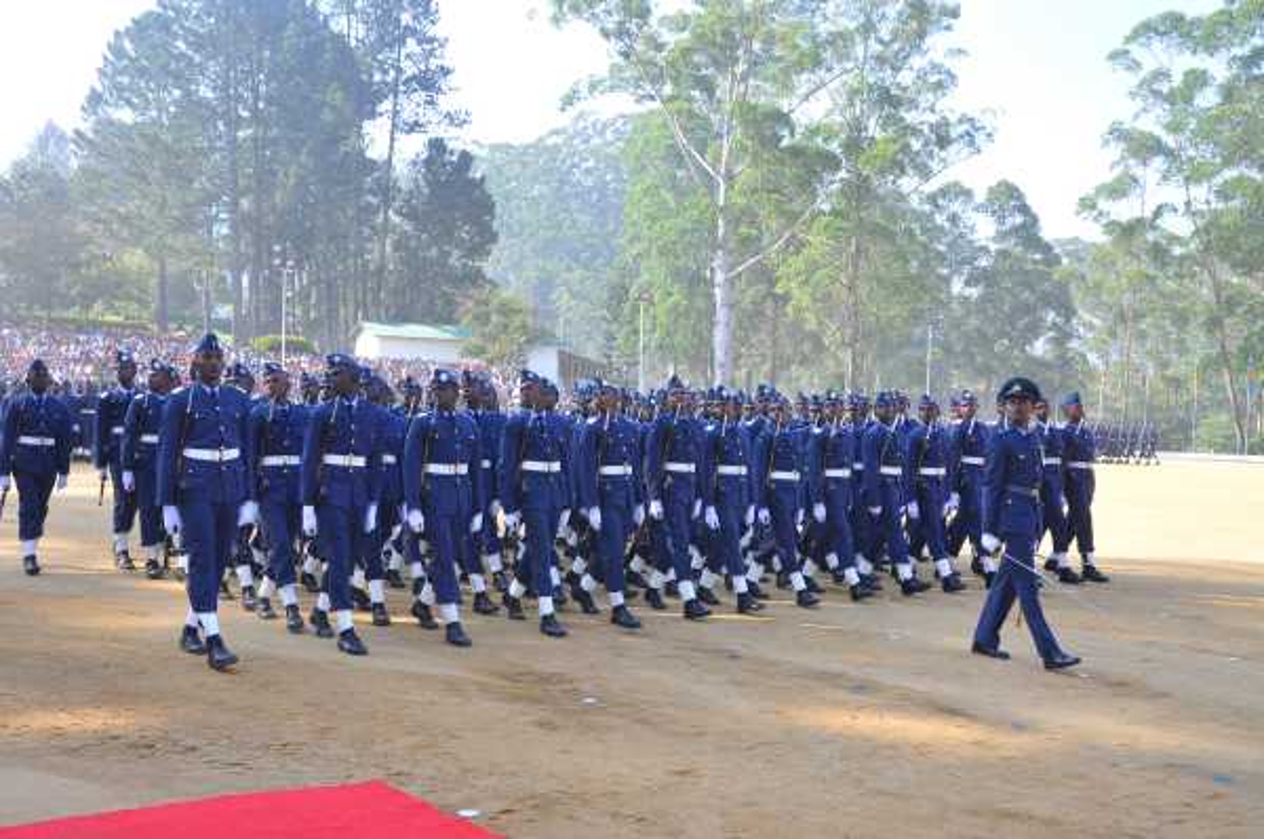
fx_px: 1472
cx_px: 632
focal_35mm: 42
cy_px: 420
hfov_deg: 46.5
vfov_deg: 31.8
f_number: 8
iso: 200
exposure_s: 1/125
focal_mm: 28
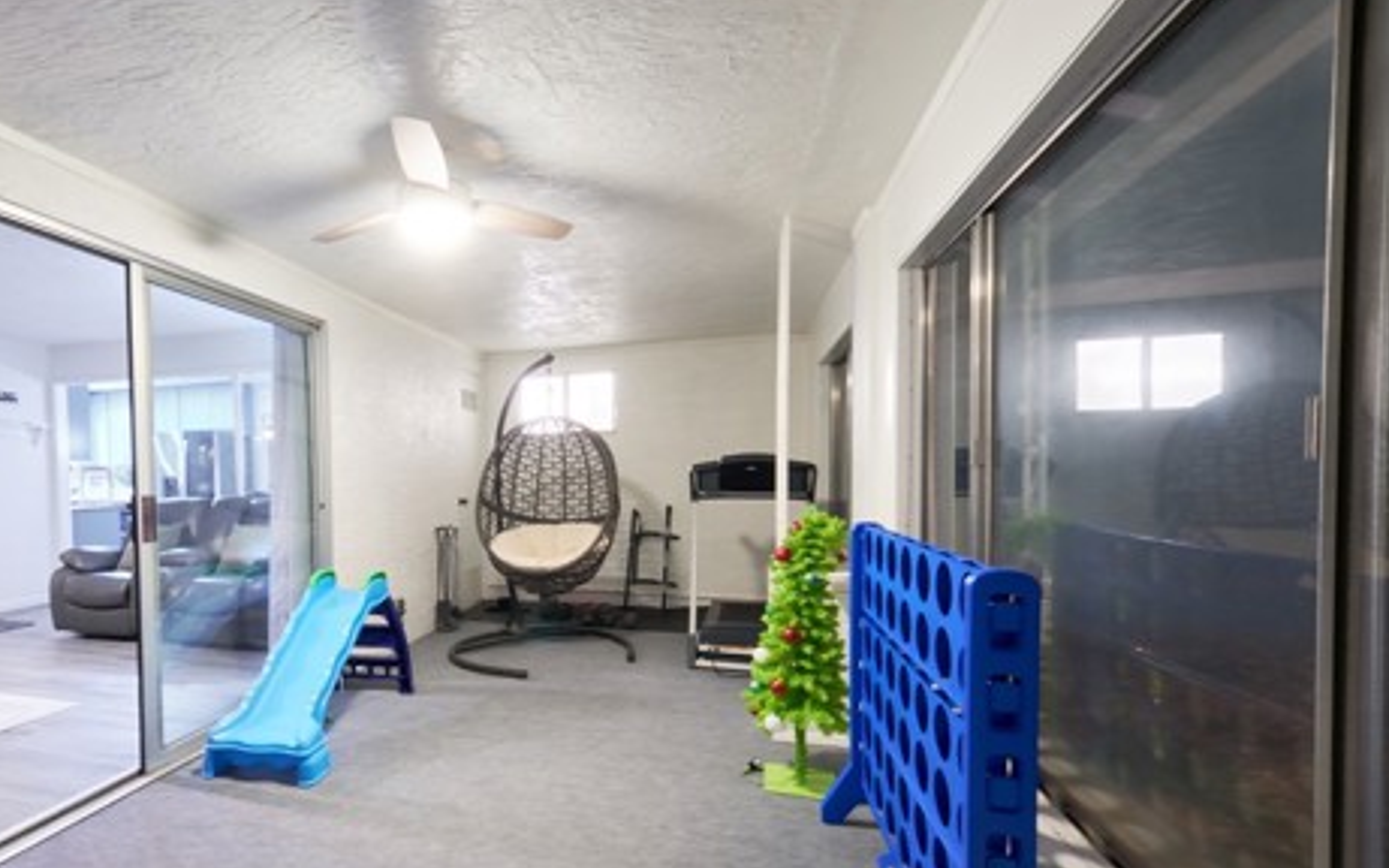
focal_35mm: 17
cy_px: 505
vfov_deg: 67.5
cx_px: 503
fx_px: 643
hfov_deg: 92.0
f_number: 16
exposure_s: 1/3
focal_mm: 8
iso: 800
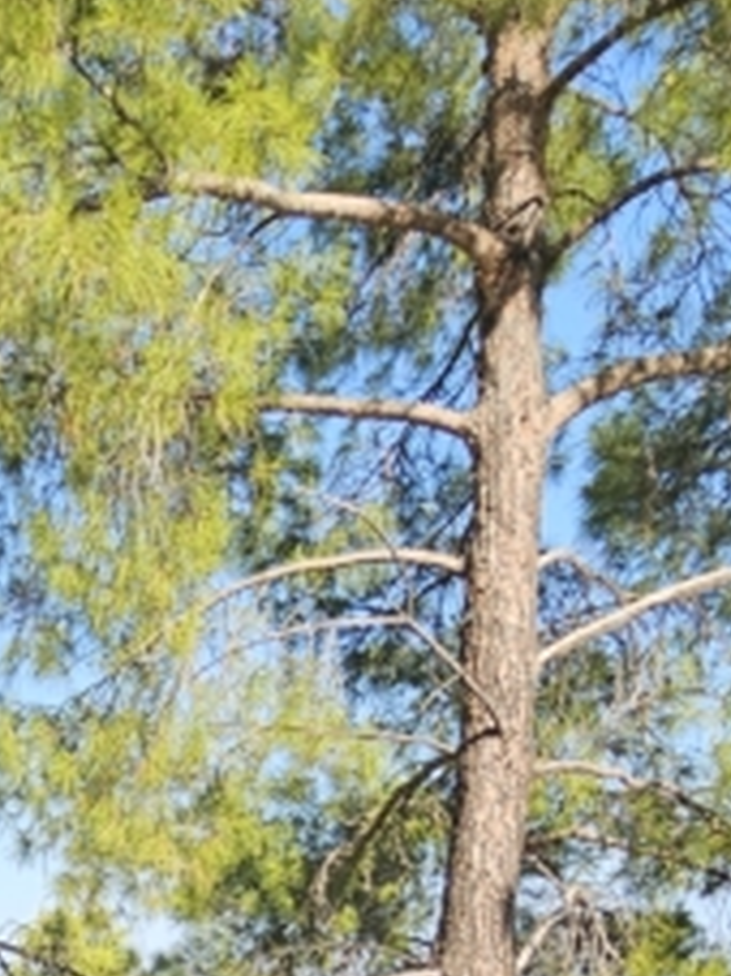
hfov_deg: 21.8
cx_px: -232
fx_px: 1691
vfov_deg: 24.9
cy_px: 1458
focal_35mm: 60
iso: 50
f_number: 2.2
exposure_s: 1/955
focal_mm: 2.2
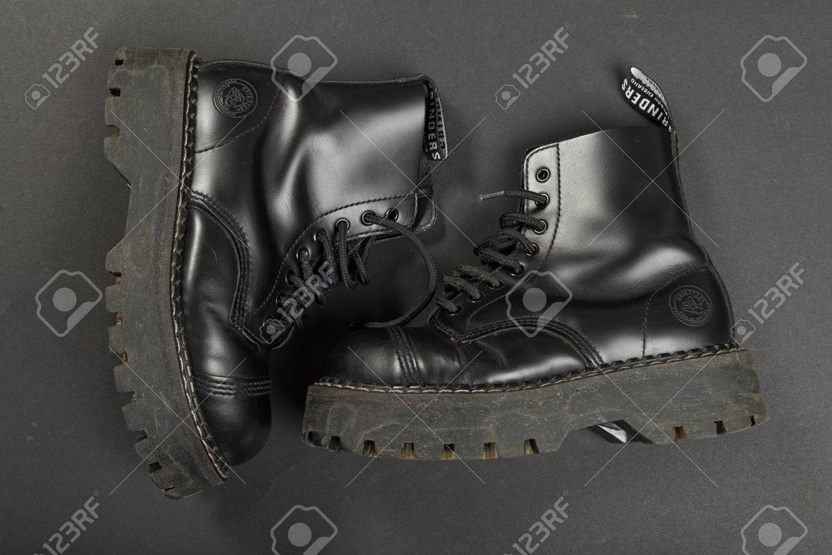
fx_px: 924
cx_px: 416
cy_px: 278
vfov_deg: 33.4
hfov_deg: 48.5
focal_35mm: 40
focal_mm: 40
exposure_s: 1/200
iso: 100
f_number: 10
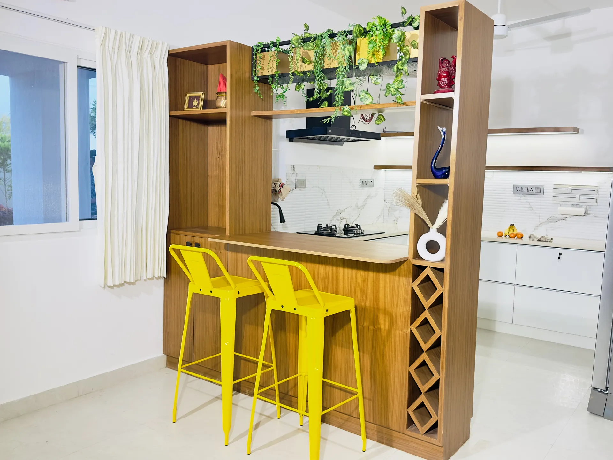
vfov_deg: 45.4
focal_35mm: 31
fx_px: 549
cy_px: 230
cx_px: 306
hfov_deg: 58.4
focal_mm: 6.86
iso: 64
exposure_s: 1/100
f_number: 1.78
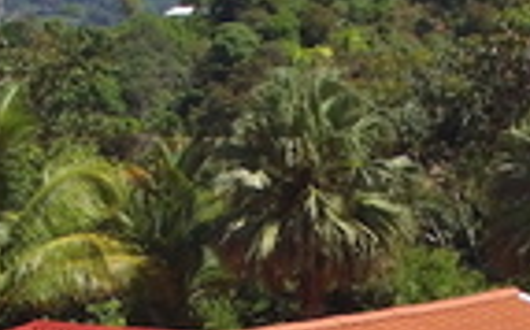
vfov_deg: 10.5
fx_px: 1717
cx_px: 237
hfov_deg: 17.5
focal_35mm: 119
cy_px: 541
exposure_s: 1/1179
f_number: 2.8
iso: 100
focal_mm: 3.61
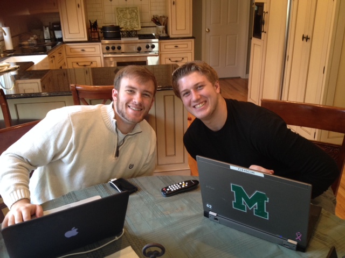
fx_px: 349
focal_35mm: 35
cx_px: 172
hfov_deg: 52.6
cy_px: 129
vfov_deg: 40.7
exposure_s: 1/20
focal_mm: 4.28
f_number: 2.4
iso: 100
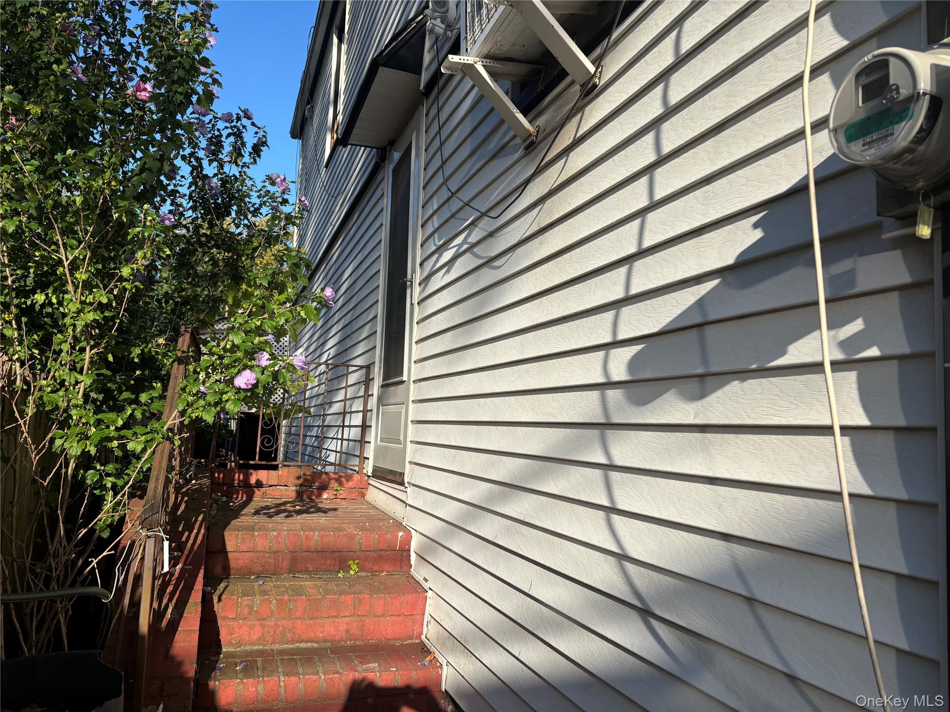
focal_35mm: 26
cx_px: 475
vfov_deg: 53.1
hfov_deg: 67.3
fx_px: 714
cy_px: 356
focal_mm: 5.96
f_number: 1.6
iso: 50
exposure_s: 1/2571
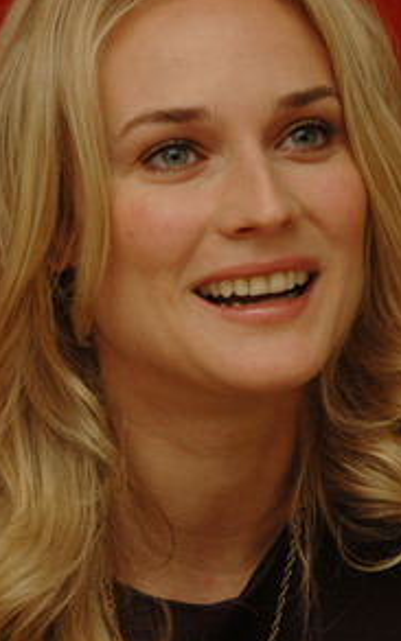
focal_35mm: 303
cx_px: 250
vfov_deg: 6.9
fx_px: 5295
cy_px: 280
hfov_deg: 4.3
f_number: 11
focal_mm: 145
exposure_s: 1/400
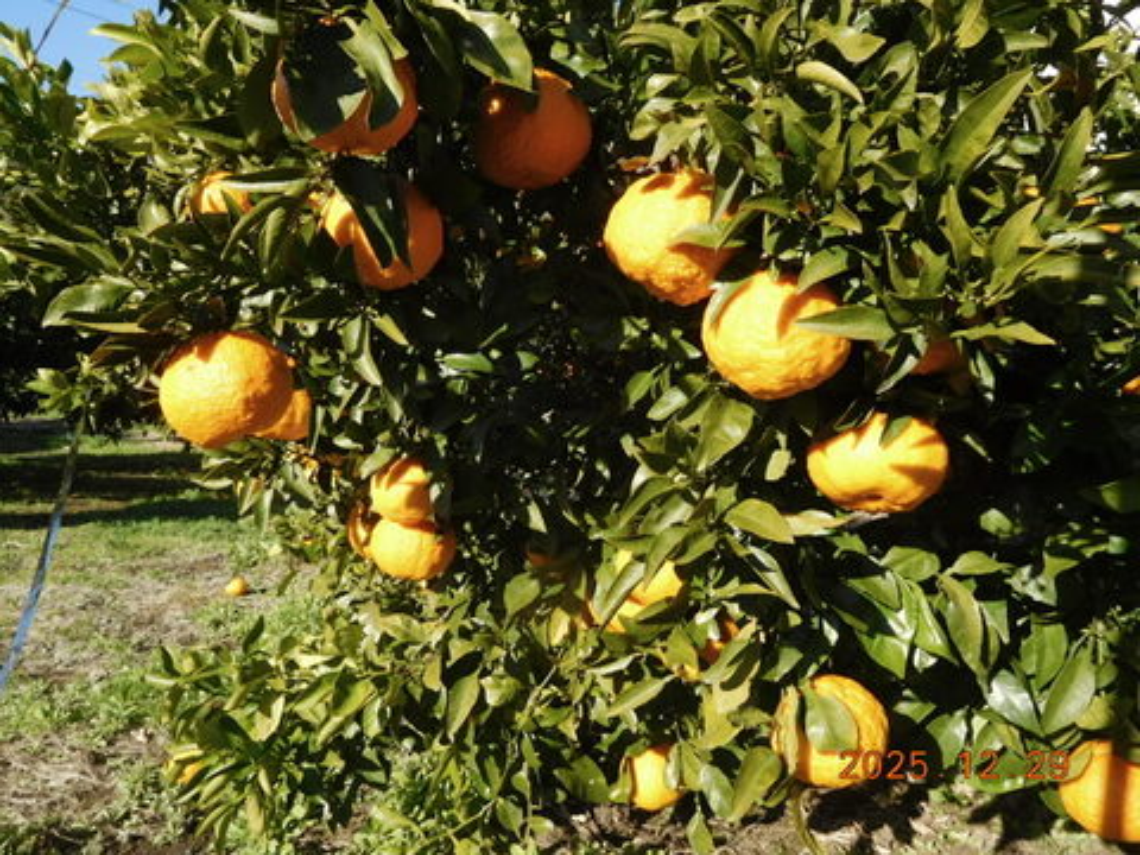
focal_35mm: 25
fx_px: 823
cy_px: 428
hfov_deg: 69.4
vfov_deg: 54.9
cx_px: 570
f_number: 3.4
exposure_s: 1/800
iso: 125
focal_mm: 4.5
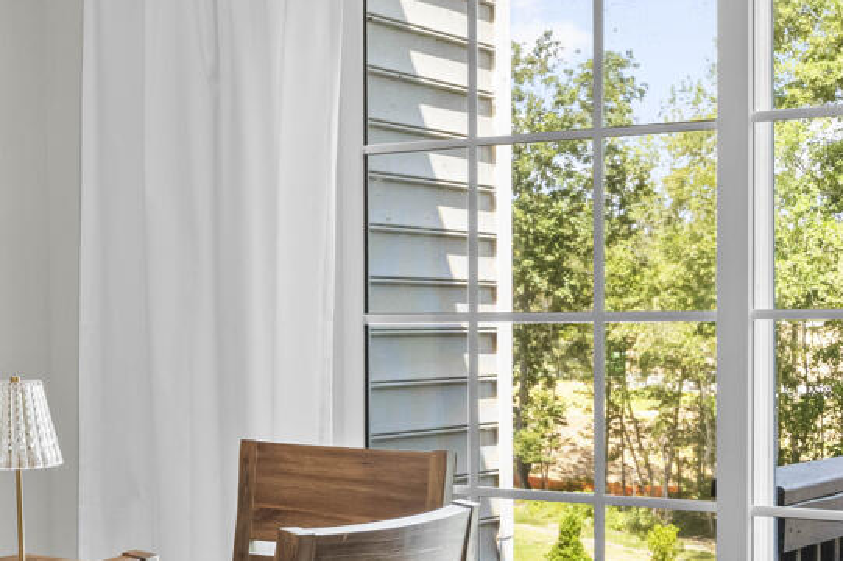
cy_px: 323
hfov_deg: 25.3
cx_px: -97
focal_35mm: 74
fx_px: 1732
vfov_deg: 18.4
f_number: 8
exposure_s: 1/6
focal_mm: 16
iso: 640
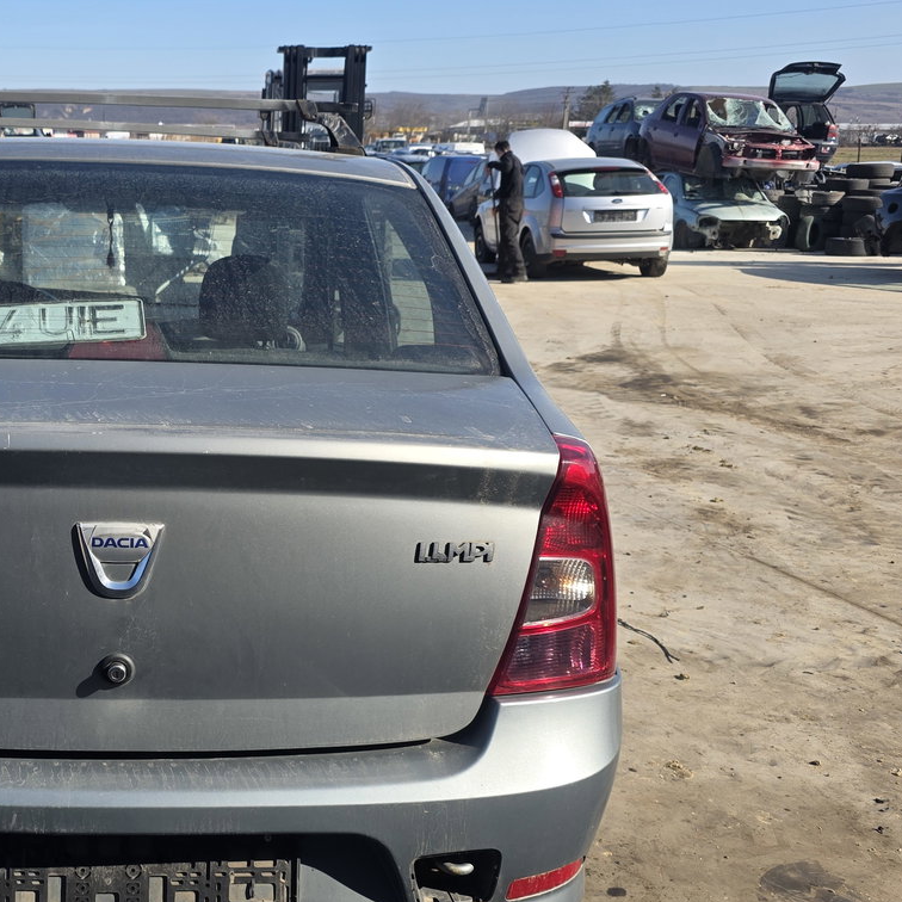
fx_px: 1268
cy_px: 524
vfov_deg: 39.1
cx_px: 136
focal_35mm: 43
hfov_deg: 37.3
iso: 80
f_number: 1.7
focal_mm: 6.3
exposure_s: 1/3891
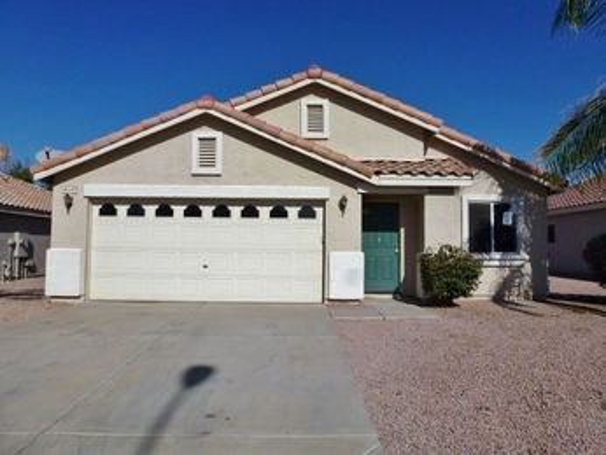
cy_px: 228
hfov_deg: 71.6
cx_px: 303
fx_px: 420
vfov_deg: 56.9
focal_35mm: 24
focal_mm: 4.3
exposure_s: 1/1600
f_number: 5
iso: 100
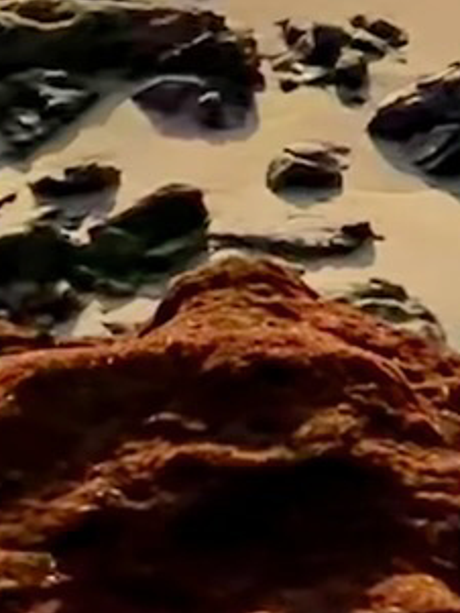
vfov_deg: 8.9
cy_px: -1293
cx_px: 556
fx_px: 3134
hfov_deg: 8.3
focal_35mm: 177
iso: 50
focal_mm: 5.1
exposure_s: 1/9901
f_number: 1.6
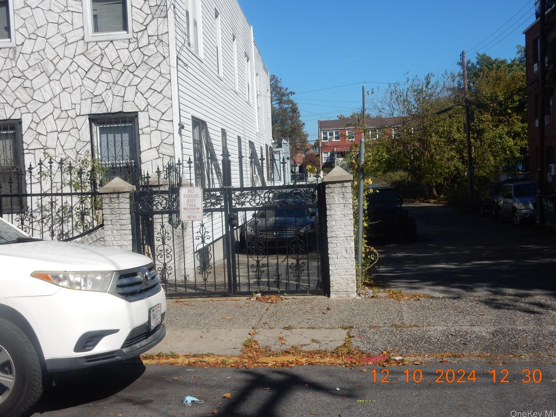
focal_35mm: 44
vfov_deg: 32.9
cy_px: 207
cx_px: 282
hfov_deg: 42.9
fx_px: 707
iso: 125
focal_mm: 7.6
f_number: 4.2
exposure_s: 1/1600
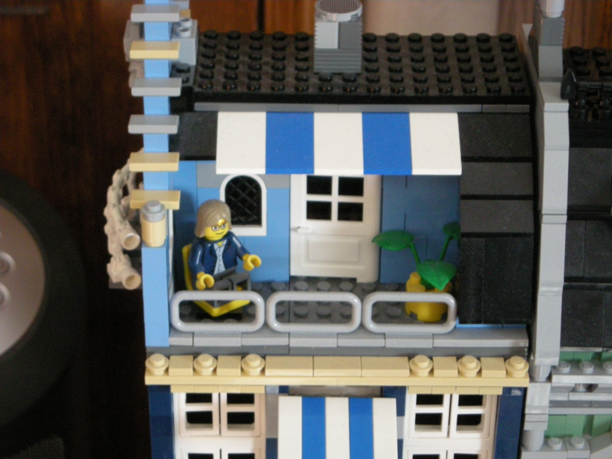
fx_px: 1856
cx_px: 306
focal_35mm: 105
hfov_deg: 18.7
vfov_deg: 14.1
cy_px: 230
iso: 400
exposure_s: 1/10.4
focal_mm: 17.1
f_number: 4.7
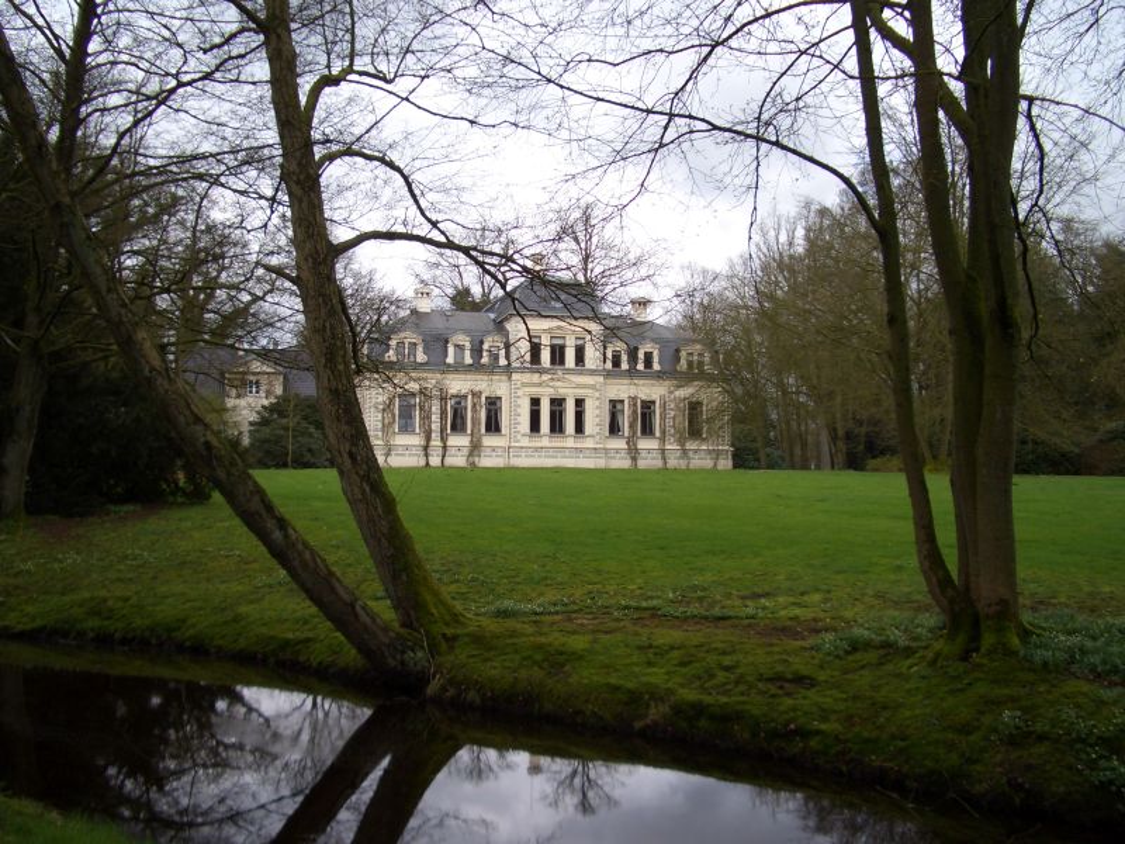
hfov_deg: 52.6
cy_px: 422
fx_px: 1137
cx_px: 562
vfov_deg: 40.7
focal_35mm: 35
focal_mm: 5.8
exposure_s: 1/400
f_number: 2.6
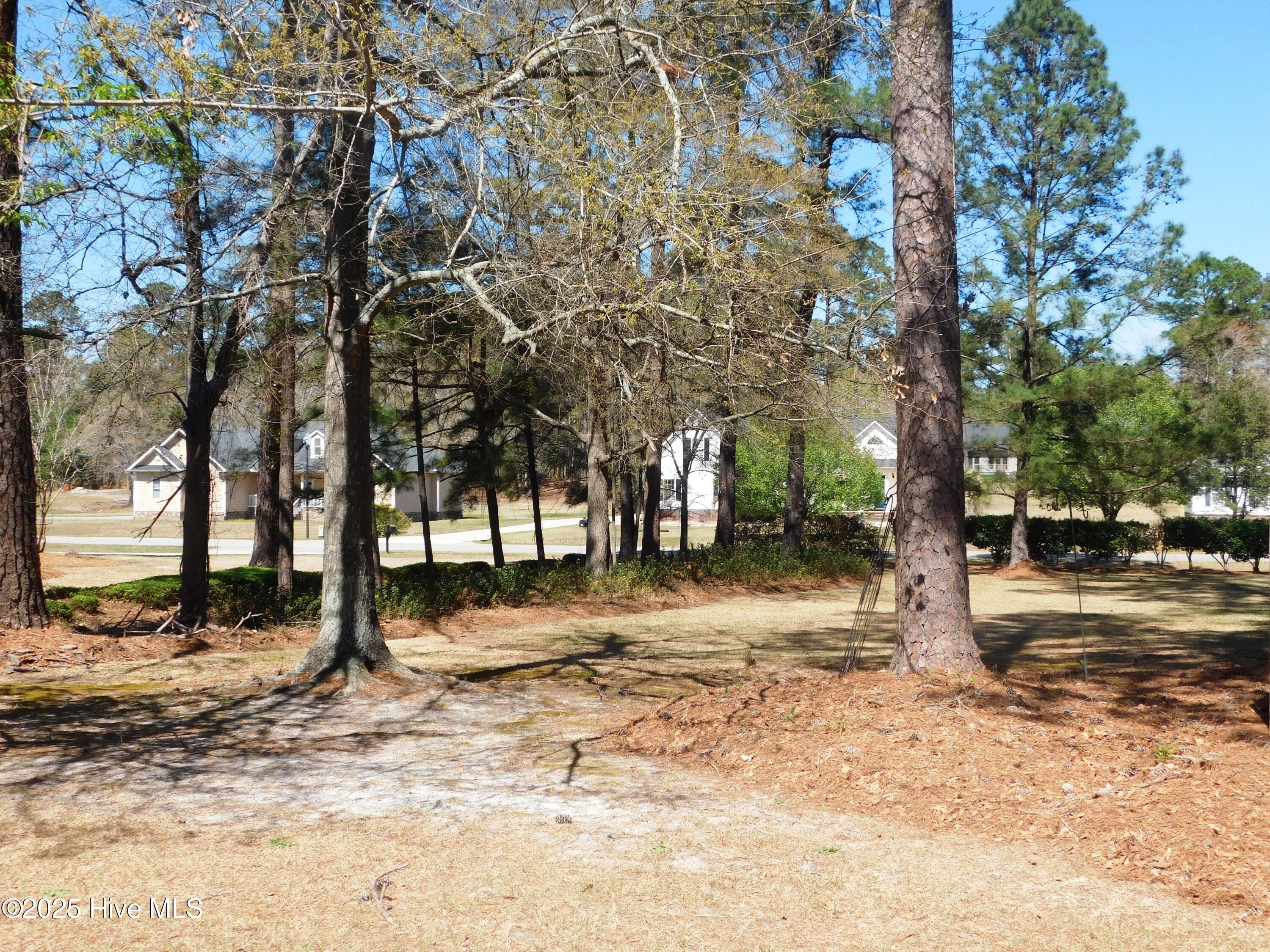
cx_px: 635
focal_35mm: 36
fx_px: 1321
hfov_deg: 51.4
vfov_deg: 39.7
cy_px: 476
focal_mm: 6.3
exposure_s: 1/800
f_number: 3.5
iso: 125
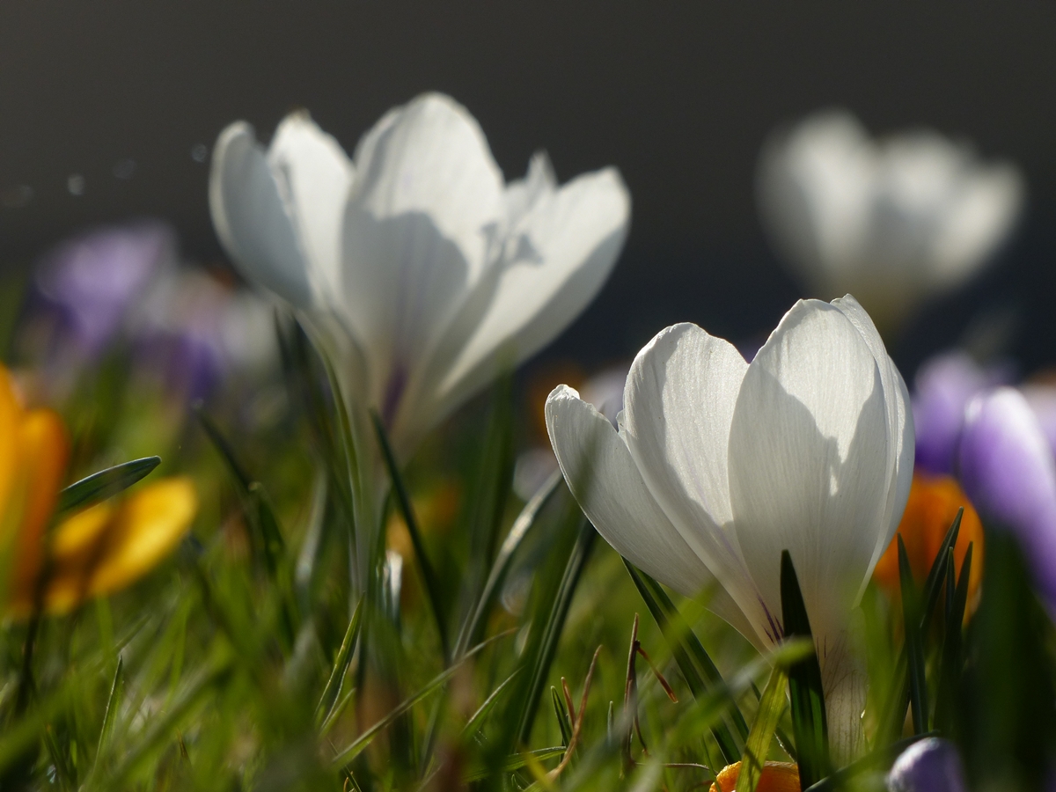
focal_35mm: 359
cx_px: 528
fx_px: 10952
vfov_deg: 4.1
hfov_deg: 5.5
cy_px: 396
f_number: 4
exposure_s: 1/1600
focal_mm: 64.6
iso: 100
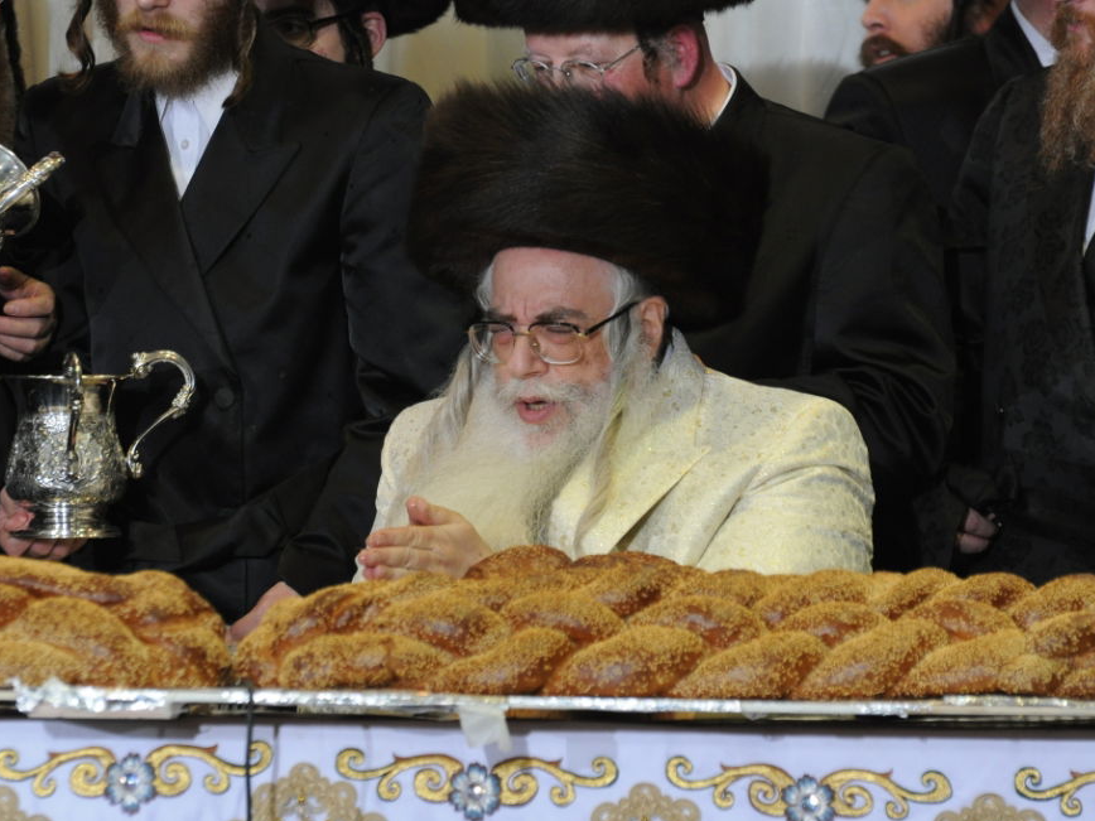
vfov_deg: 4.2
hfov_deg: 5.6
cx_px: 459
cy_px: 399
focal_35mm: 357
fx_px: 11293
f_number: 5.6
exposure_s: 1/100
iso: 800
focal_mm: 210
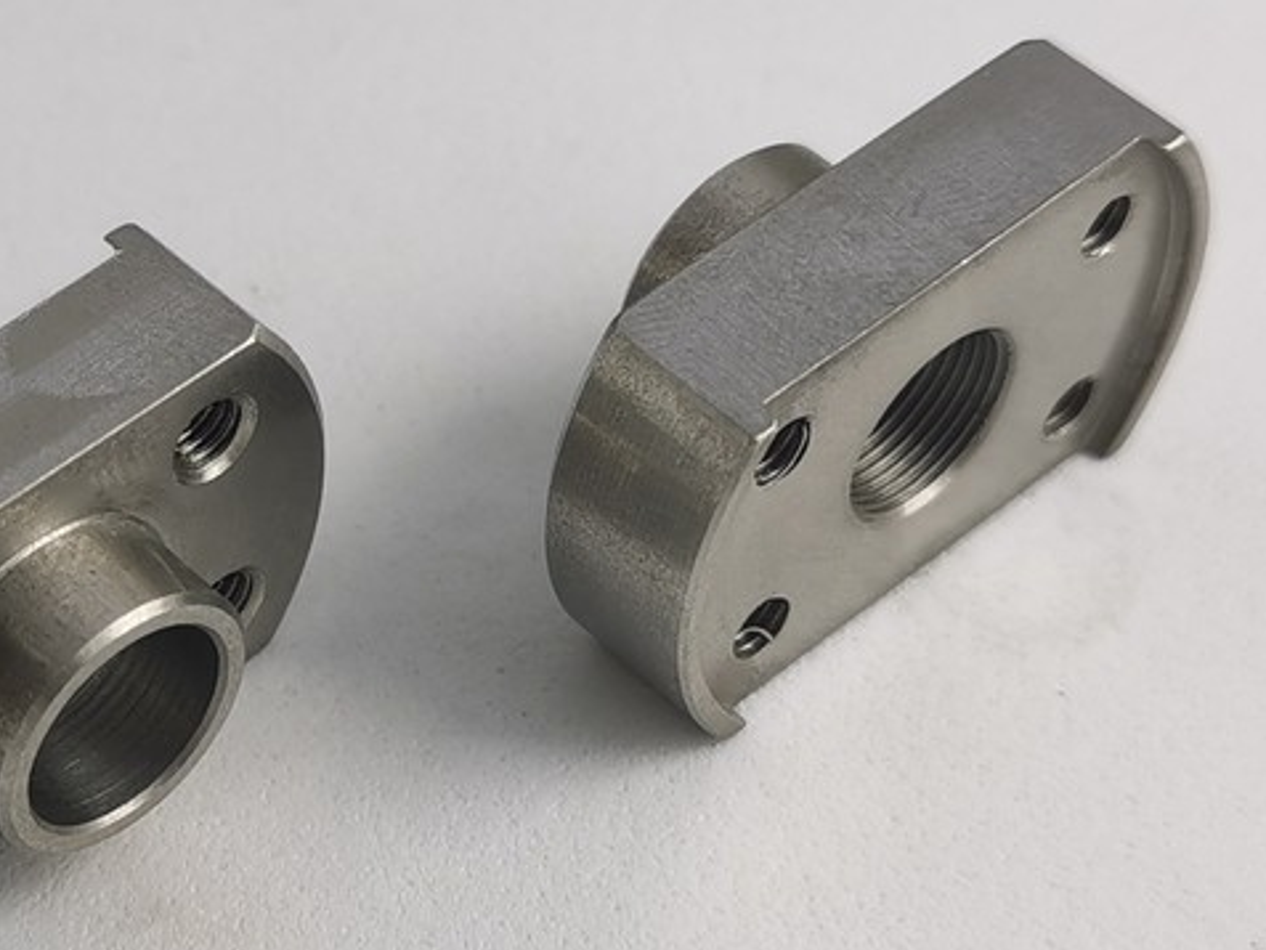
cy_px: 446
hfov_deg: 24.0
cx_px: 409
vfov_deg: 18.2
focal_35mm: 81
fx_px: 2963
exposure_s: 1/753
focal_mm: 5.58
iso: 50
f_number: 1.8
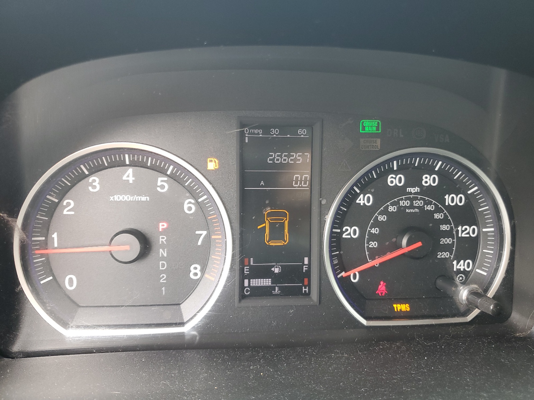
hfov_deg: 67.3
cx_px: 267
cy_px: 200
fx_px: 401
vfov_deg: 53.1
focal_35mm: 26
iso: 71
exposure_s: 1/60.2
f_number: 1.5
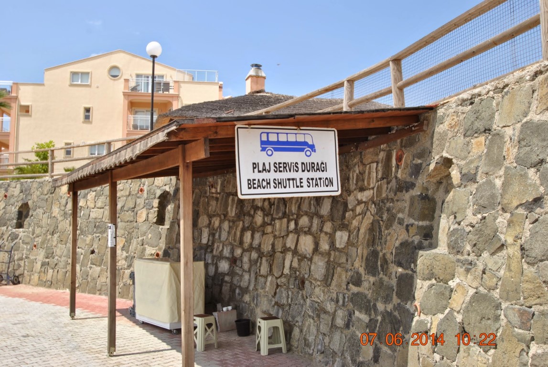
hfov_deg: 53.1
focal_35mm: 36
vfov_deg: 37.0
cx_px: 274
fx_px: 549
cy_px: 184
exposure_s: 1/200
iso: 100
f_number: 7.1
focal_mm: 24
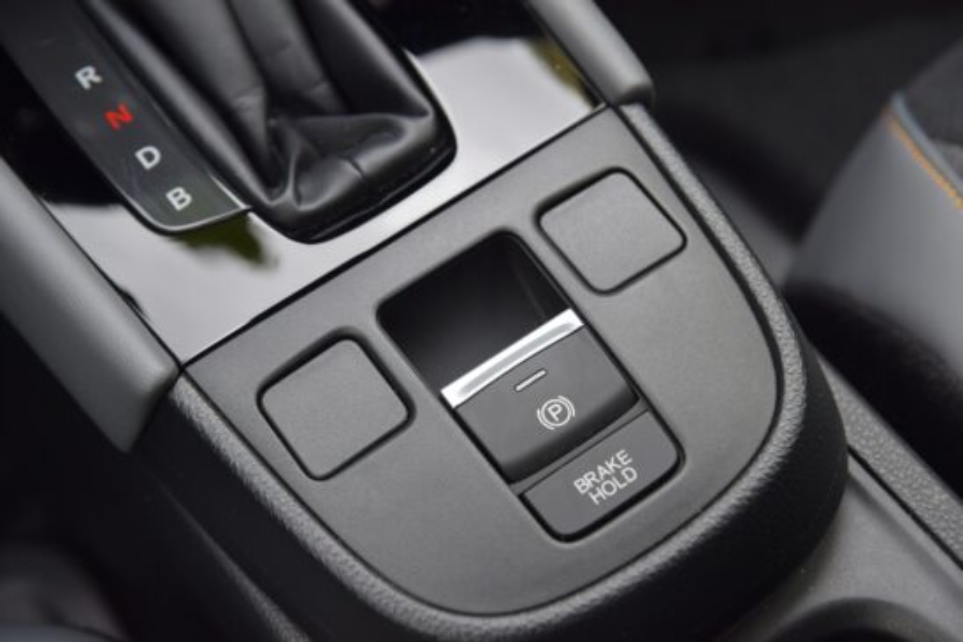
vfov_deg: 28.1
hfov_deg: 41.1
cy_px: 321
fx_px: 1284
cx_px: 482
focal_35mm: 48
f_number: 4.5
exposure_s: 1/80
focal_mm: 32
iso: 400
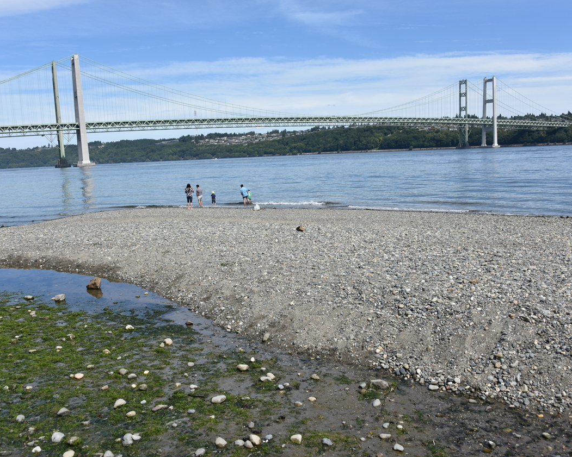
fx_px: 542
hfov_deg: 55.6
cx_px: 294
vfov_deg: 45.8
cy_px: 231
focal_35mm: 32
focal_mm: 28
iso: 100
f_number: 9
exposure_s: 1/320
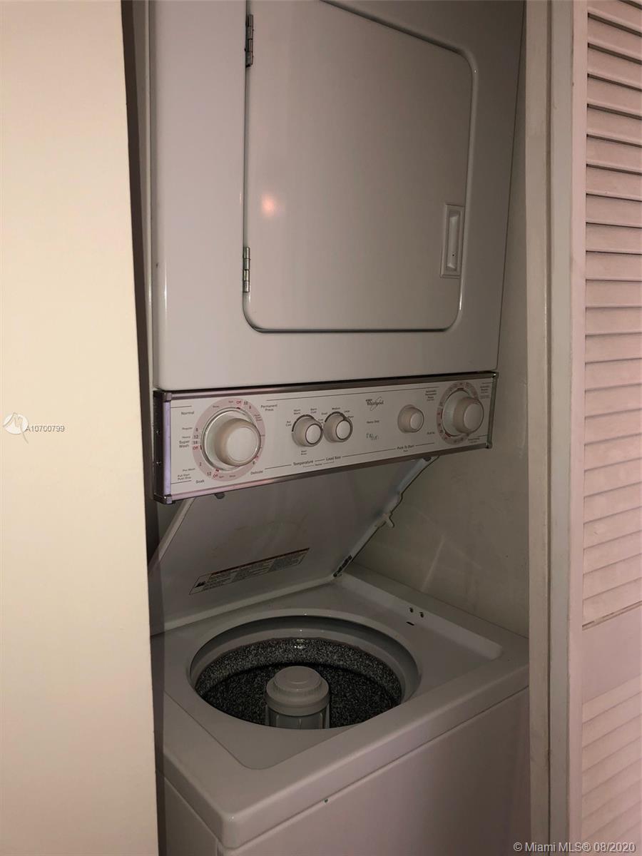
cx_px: 321
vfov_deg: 63.4
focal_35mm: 28
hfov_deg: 49.7
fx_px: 692
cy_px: 428
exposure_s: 1/15
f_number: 1.8
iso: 32
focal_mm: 3.99
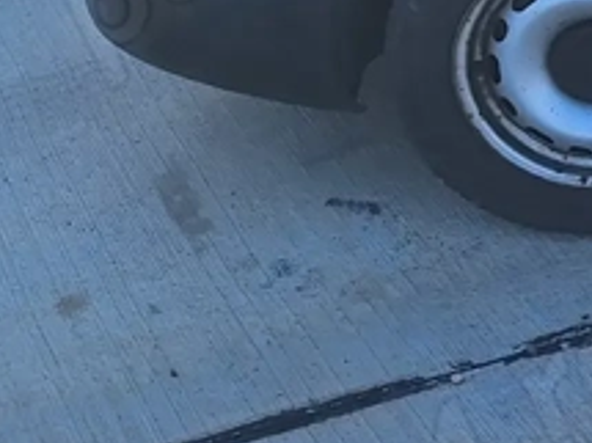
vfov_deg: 13.4
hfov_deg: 14.1
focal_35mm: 107
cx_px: 1322
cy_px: -118
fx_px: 1829
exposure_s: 1/1433
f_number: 1.8
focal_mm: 5.54
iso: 40
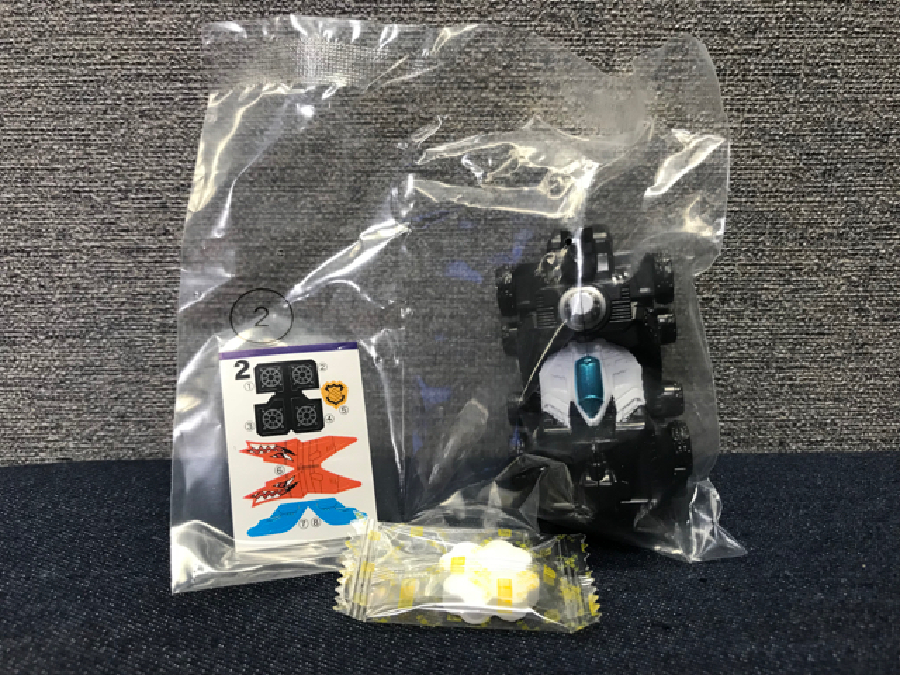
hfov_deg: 63.4
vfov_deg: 49.7
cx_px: 450
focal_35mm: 28
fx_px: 728
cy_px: 338
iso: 32
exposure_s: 1/33
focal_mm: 3.99
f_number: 1.8
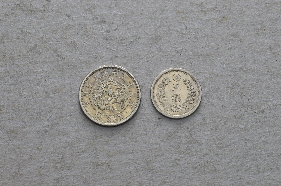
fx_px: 643
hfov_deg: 24.7
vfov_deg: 16.5
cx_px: 140
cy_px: 93
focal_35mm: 82
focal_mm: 55
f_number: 14
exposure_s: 1/200
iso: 400
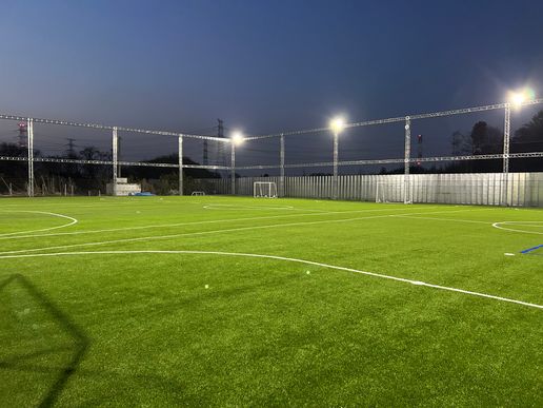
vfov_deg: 53.1
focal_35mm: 26
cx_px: 272
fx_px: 408
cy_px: 204
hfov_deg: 67.3
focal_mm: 5.7
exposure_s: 1/25
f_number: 1.5
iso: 500
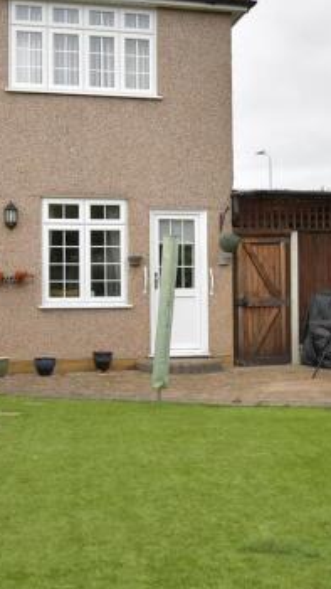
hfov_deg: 26.0
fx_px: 717
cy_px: 289
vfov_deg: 44.6
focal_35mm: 46
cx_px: 150
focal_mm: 10
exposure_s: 1/100
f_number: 8
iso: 100
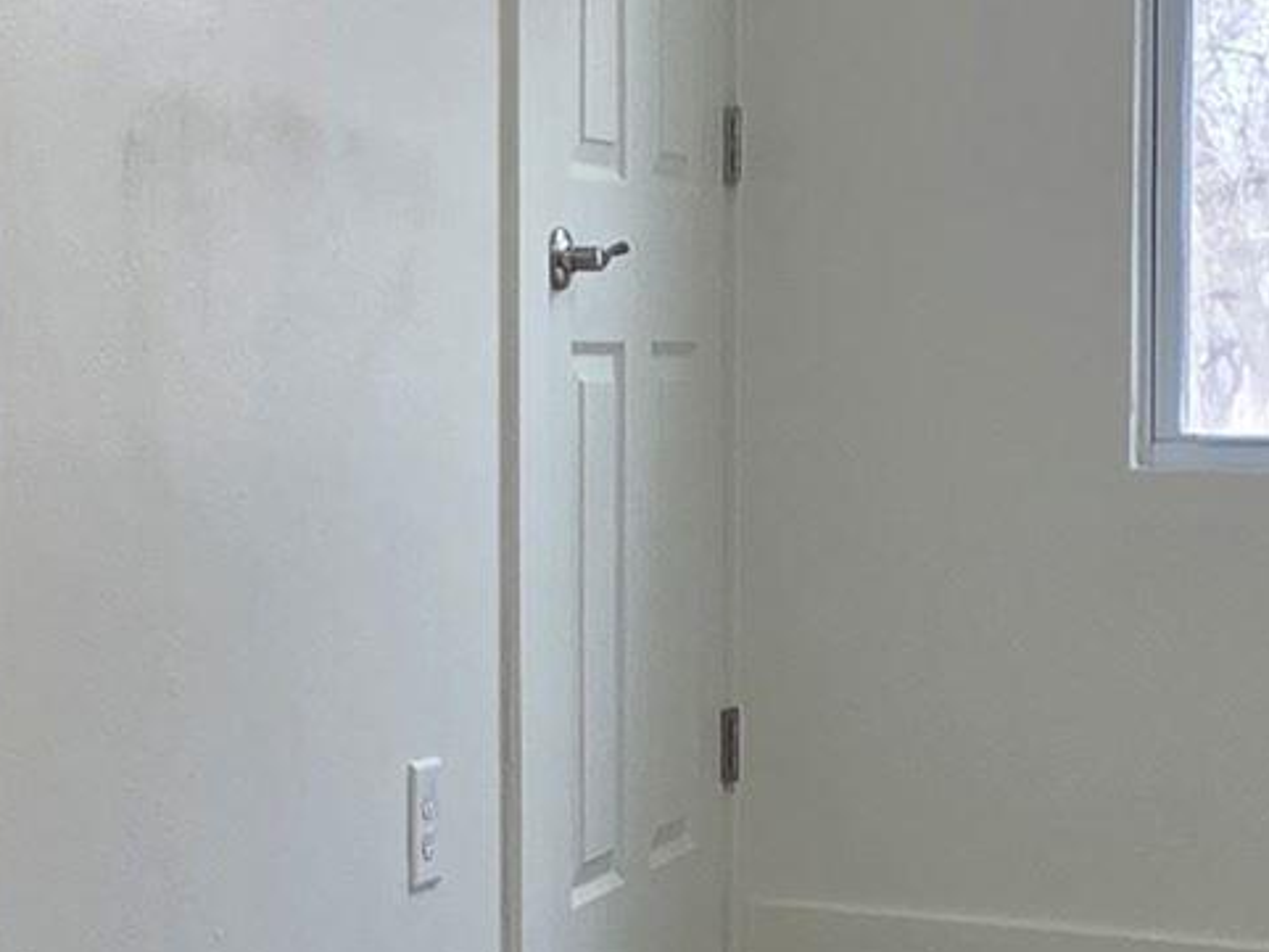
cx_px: 16
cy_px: 546
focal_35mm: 83
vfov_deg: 17.8
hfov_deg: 22.7
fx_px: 3043
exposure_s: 1/120
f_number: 1.9
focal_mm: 2.2
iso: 64
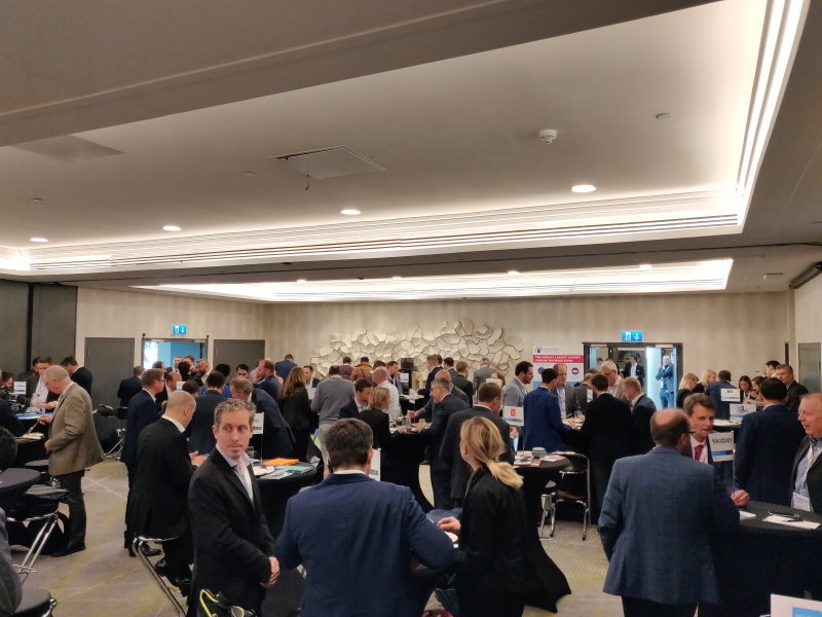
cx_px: 411
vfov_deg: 54.9
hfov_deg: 69.4
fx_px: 594
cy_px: 308
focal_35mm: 25
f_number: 1.7
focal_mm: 4.25
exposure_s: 1/50
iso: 200
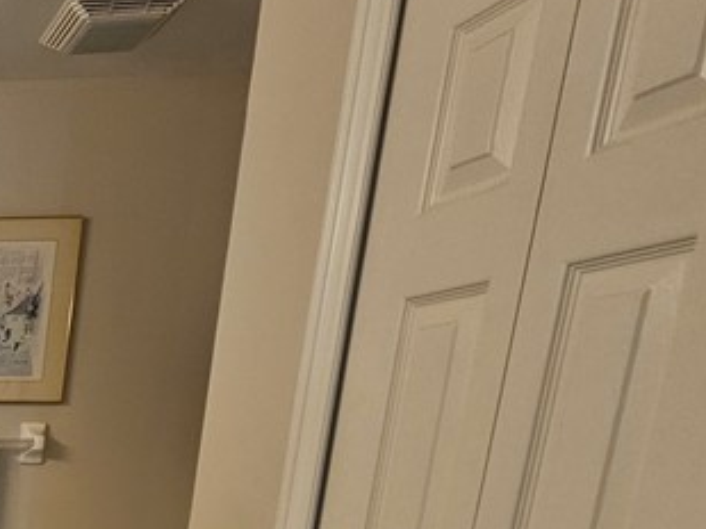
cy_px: 659
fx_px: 876
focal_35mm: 43
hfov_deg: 26.6
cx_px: -417
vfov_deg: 28.5
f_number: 2.2
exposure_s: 1/60
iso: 125
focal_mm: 2.2
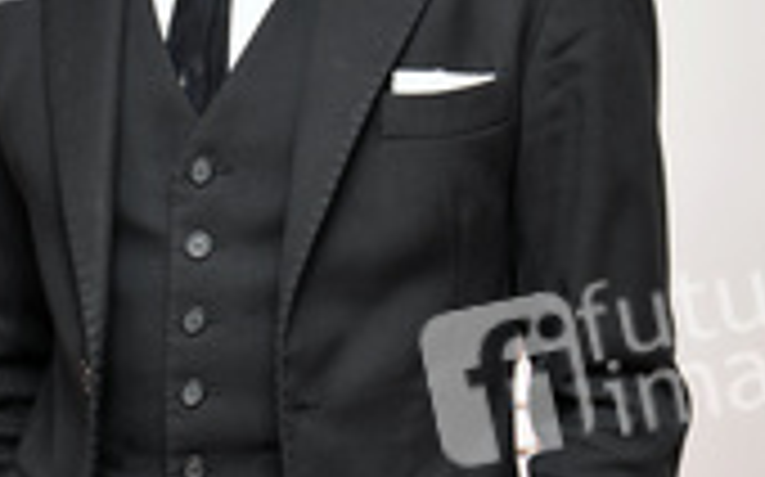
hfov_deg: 9.7
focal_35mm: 216
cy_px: 135
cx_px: 245
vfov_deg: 6.1
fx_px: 4500
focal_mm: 90
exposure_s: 1/160
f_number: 6.3
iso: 800
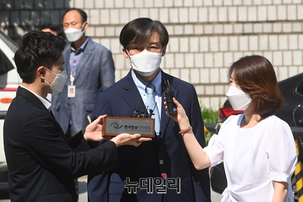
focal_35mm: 200
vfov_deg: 6.9
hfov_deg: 10.3
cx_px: 152
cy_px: 101
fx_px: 1684
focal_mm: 200
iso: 2000
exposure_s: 1/2000
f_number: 7.1
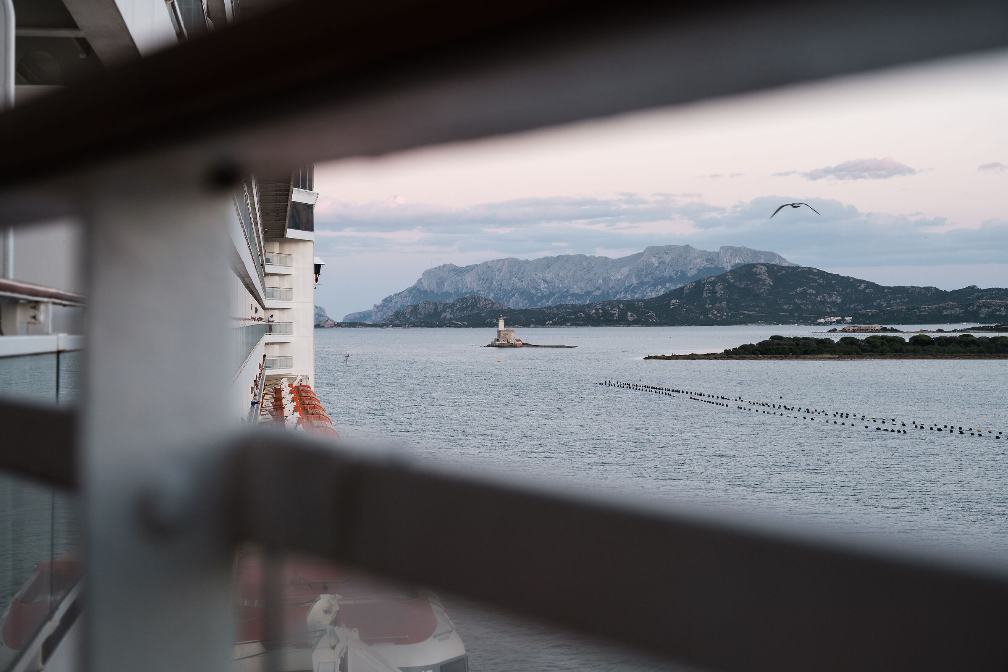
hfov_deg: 32.4
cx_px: 504
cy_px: 336
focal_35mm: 62
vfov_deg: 21.9
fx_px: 1736
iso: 400
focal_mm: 41.4
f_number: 4
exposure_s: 1/100
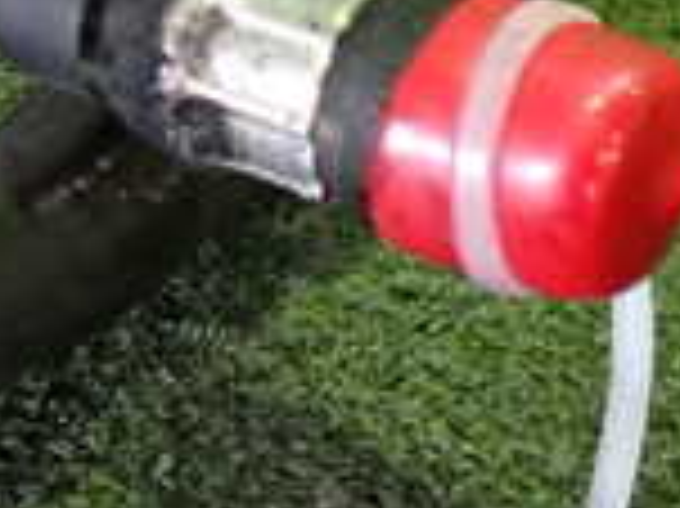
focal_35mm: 119
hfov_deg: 16.1
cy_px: -261
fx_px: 2336
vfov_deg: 11.9
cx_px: -72
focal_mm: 5.4
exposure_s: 1/30
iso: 640
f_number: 2.3
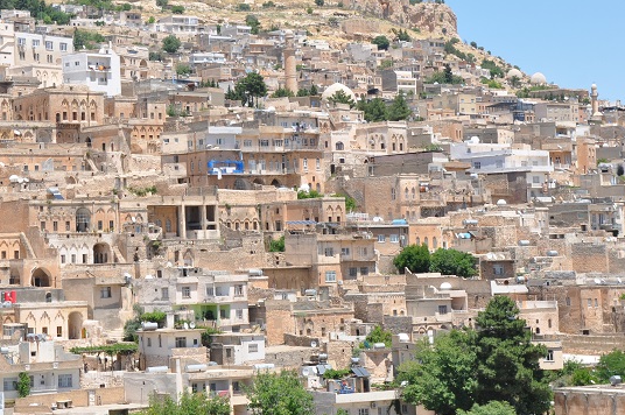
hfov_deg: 19.7
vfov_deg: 13.2
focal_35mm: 103
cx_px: 161
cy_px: 114
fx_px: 1786
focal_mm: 46
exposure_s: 1/160
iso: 200
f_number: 13
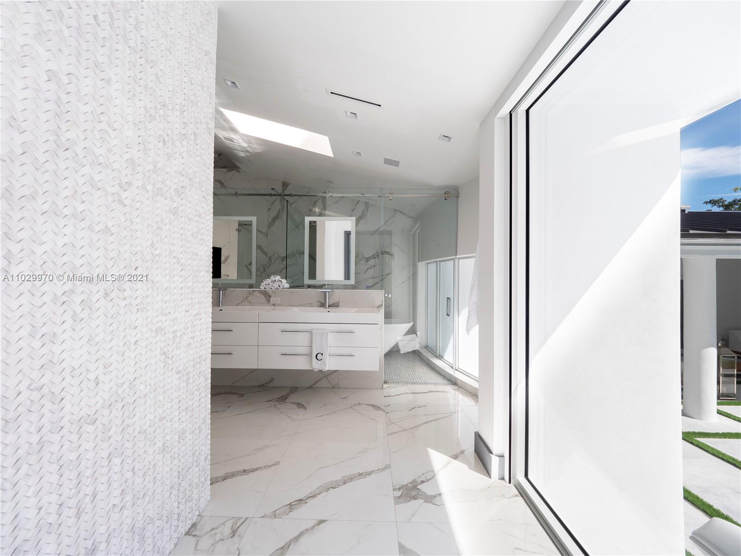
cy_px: 278
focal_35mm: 14
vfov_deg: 85.7
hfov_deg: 102.1
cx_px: 370
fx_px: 300
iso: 400
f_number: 5.6
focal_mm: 7
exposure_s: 1/125
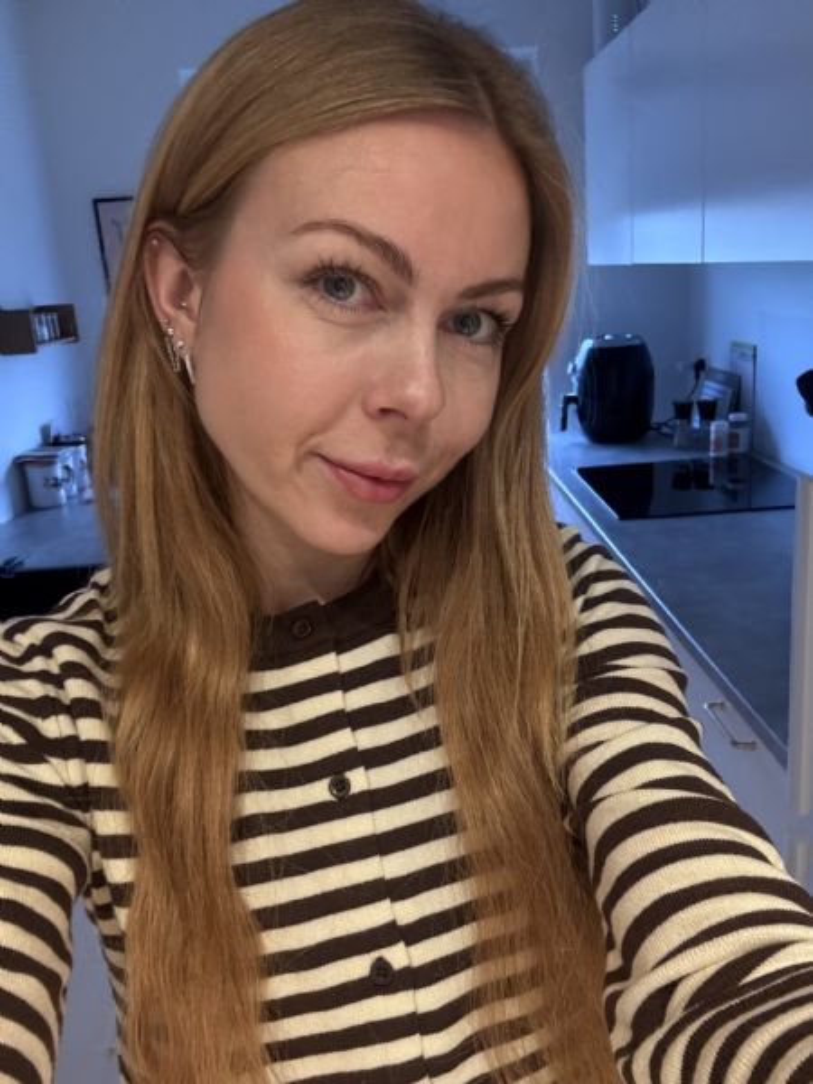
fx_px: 939
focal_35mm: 30
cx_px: 406
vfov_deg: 60.0
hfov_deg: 46.8
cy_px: 542
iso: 320
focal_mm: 2.69
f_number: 1.9
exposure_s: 1/33
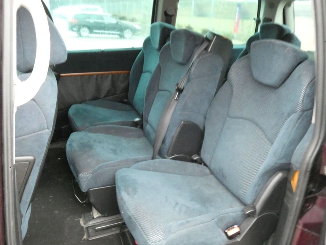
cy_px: 122
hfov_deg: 58.4
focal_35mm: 31
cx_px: 163
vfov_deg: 45.4
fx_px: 292
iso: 1600
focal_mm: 5.5
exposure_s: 1/10
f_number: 5.6
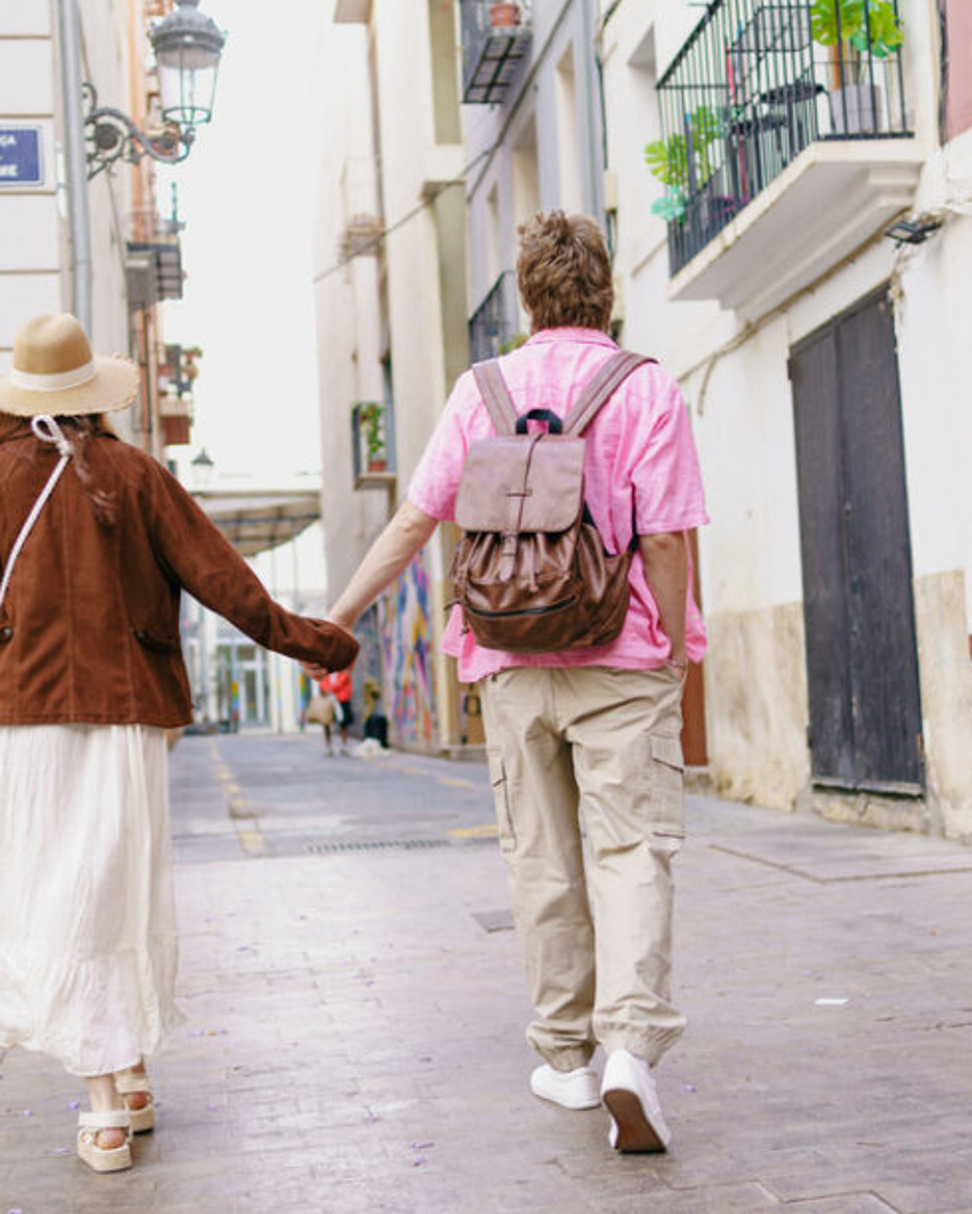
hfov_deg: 30.1
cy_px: 614
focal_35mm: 50
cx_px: 366
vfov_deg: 37.3
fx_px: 1798
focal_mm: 35
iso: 320
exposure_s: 1/200
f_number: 2.2
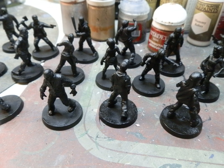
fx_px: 181
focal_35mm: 28
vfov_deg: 49.7
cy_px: 84
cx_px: 112
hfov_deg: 63.4
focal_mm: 5
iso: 400
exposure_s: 1/60
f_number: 3.1
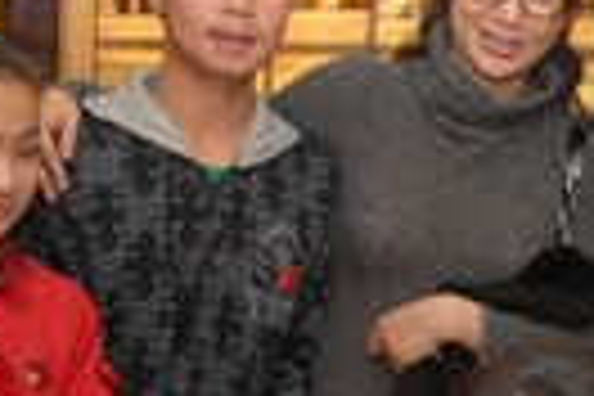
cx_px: 652
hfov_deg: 19.5
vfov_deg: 13.6
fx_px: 1650
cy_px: 292
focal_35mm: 100
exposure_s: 1/60
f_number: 5.6
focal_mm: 22
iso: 400
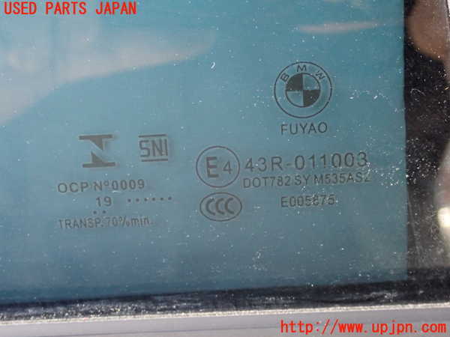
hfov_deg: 33.2
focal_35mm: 58
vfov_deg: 25.2
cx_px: 225
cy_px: 168
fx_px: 754
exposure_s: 1/40
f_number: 3.5
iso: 800
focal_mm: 10.35
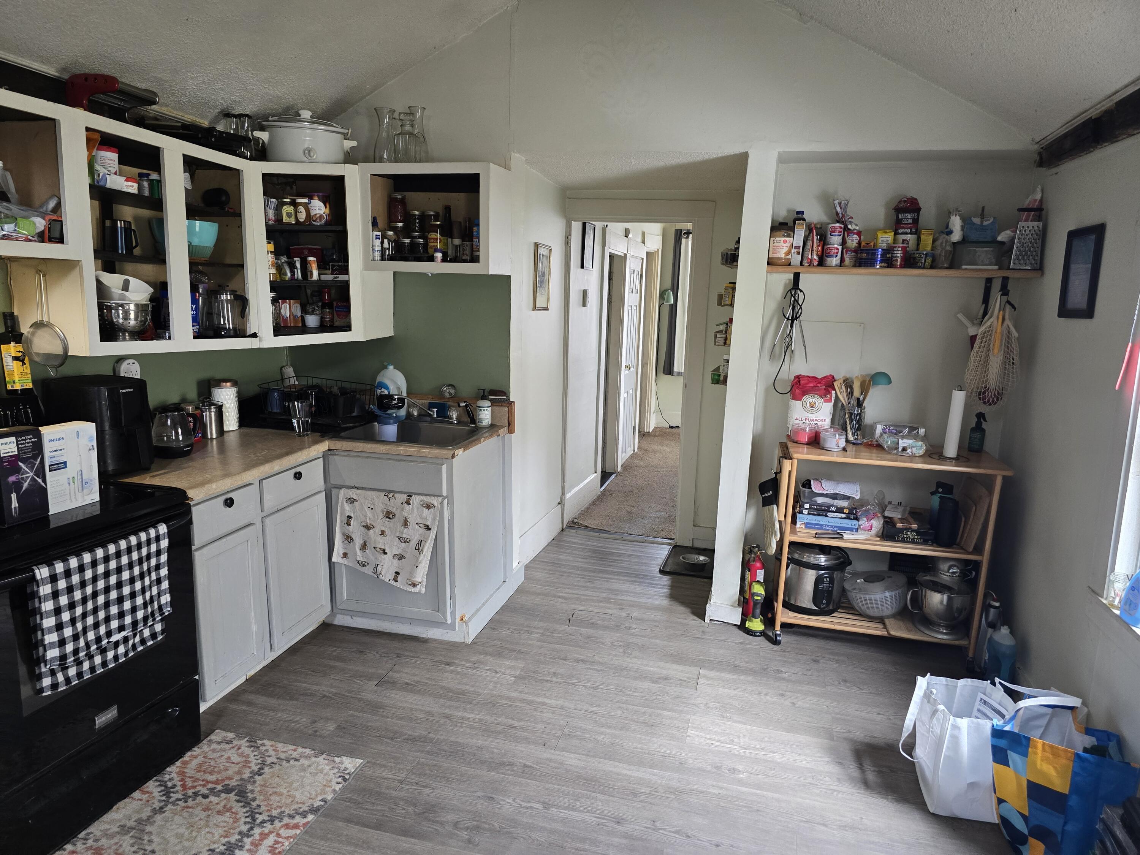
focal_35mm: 23
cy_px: 428
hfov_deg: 73.9
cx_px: 570
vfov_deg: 58.9
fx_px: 757
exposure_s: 1/120
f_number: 1.7
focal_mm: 6.3
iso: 400
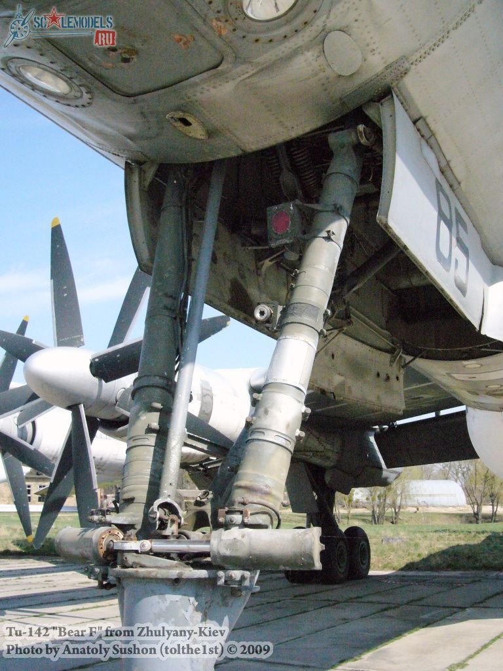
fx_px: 756
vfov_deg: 47.9
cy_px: 336
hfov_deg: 36.8
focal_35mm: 39
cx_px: 252
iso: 400
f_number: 6.3
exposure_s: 1/1000
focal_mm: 6.4
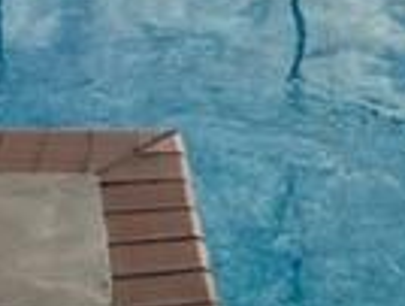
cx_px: 351
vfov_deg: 10.8
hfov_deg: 15.7
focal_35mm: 124
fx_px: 1453
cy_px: -333
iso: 50
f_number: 1.5
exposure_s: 1/4115
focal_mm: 5.7
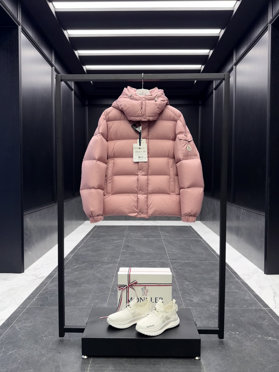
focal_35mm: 24
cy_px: 186
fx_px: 258
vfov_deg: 71.6
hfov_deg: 56.8
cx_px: 140
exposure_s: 1/100
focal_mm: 6.76
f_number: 1.78
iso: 100
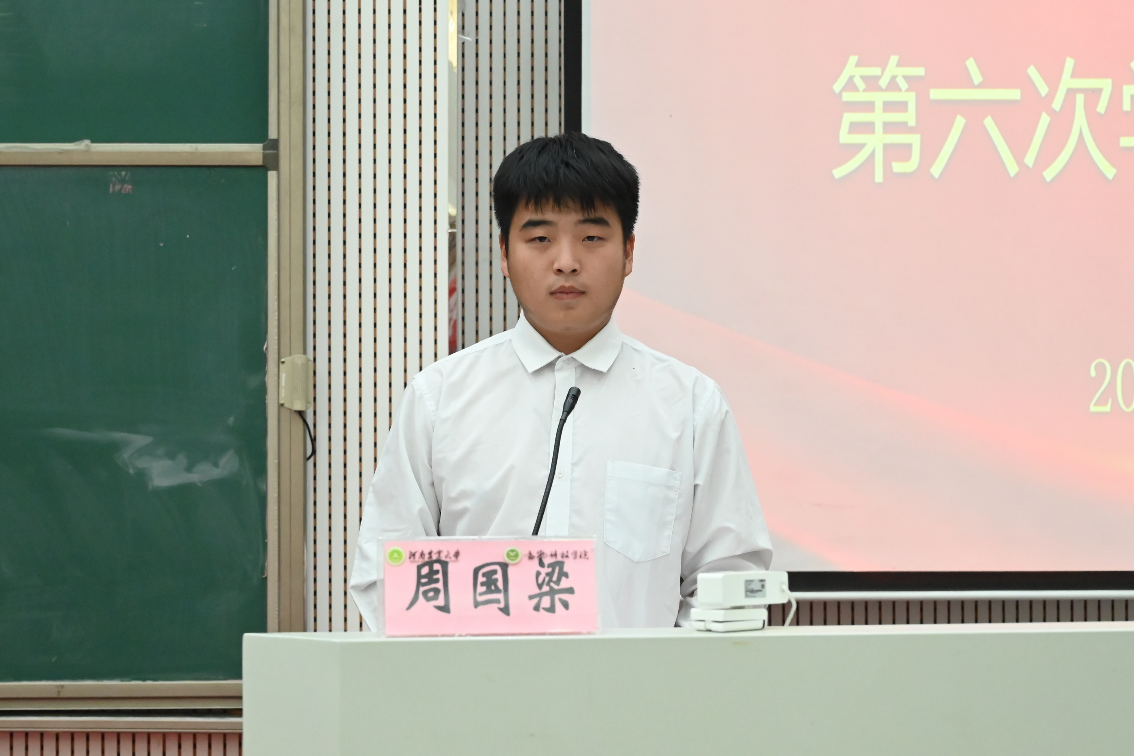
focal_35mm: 78
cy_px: 378
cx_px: 567
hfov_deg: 26.0
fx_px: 2457
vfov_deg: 17.5
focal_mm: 52
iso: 6400
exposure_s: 1/160
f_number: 5.6
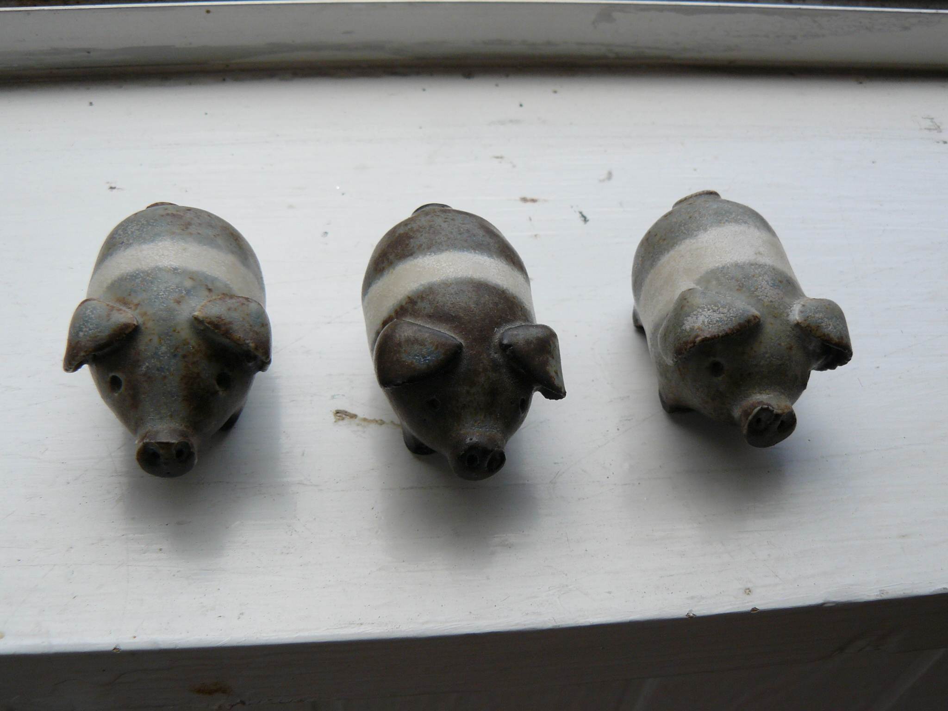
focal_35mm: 36
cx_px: 474
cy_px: 356
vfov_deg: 39.7
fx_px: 986
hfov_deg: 51.4
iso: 100
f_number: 4
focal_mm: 6
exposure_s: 1/250
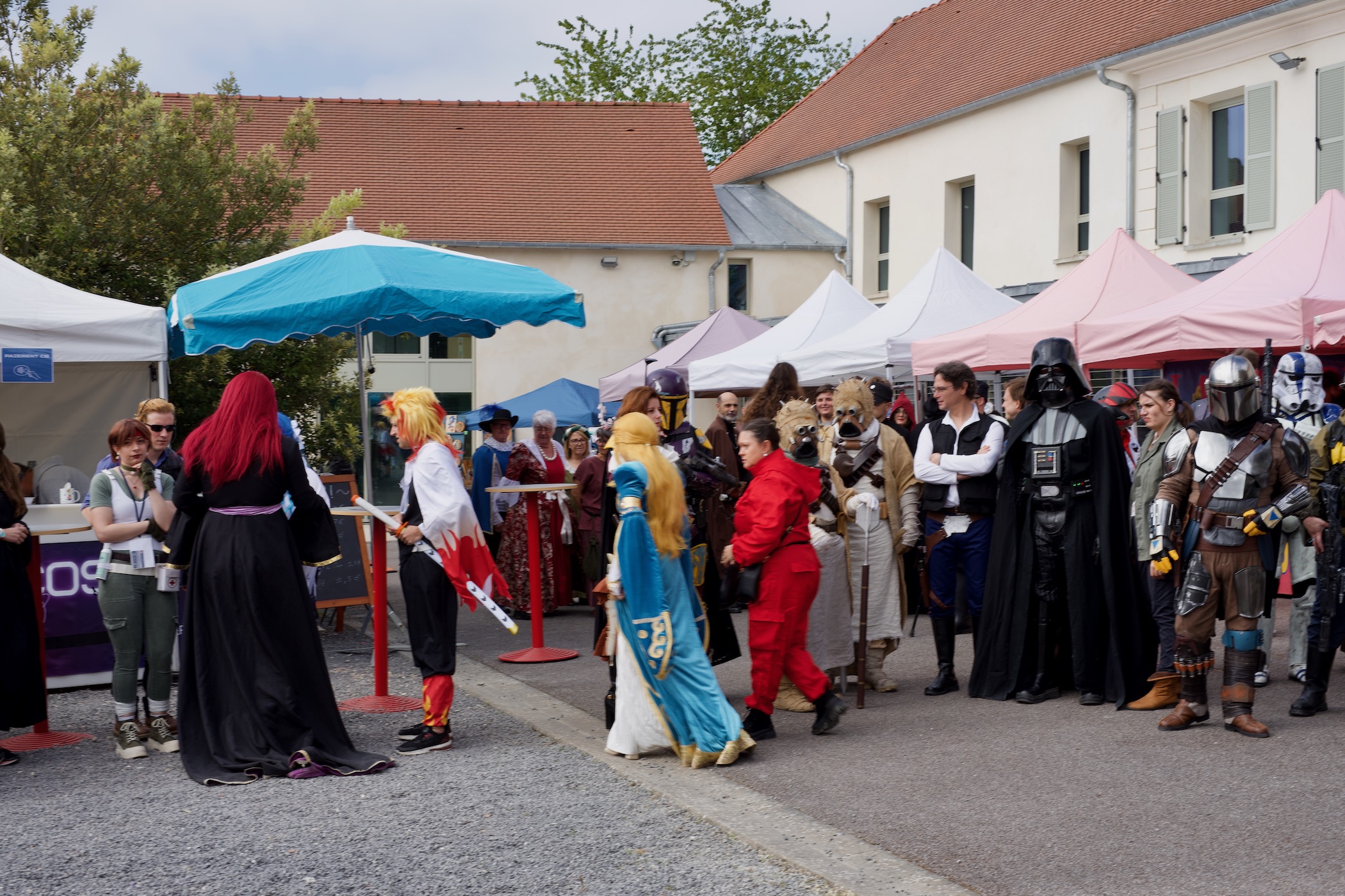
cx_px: 672
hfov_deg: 39.6
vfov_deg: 27.0
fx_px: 1868
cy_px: 448
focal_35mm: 50
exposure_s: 1/100
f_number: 10
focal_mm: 50
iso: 100
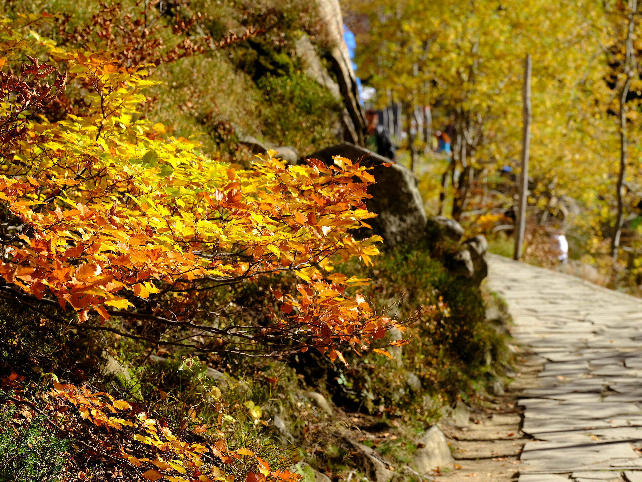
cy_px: 230
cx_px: 348
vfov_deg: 12.6
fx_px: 2188
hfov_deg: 16.7
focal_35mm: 118
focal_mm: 120
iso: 100
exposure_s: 1/100
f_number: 9
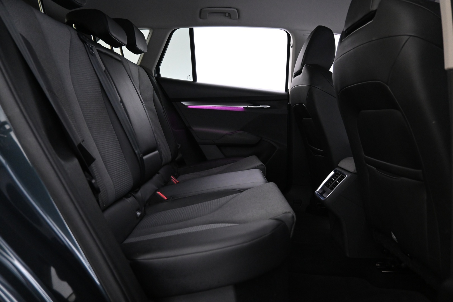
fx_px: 302
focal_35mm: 24
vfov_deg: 53.1
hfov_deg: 73.7
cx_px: 226
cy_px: 151
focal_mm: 16
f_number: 3.5
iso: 2500
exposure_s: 1/25
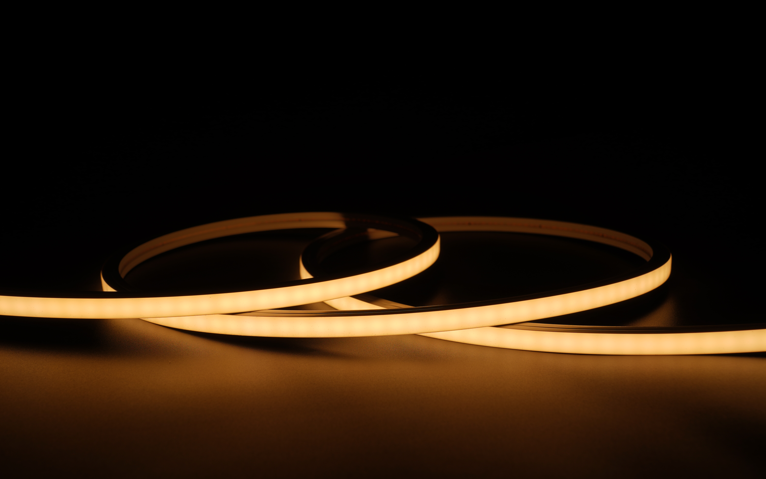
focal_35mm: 45
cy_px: 246
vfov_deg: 28.6
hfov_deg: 44.4
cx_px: 383
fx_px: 939
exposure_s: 1/125
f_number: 9
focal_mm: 44
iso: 50
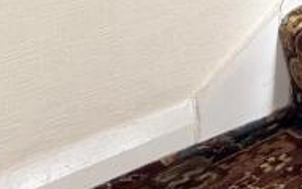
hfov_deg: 14.6
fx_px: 659
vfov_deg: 12.4
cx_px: 745
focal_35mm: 80
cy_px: -281
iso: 64
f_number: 2.2
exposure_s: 1/210
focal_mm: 2.22
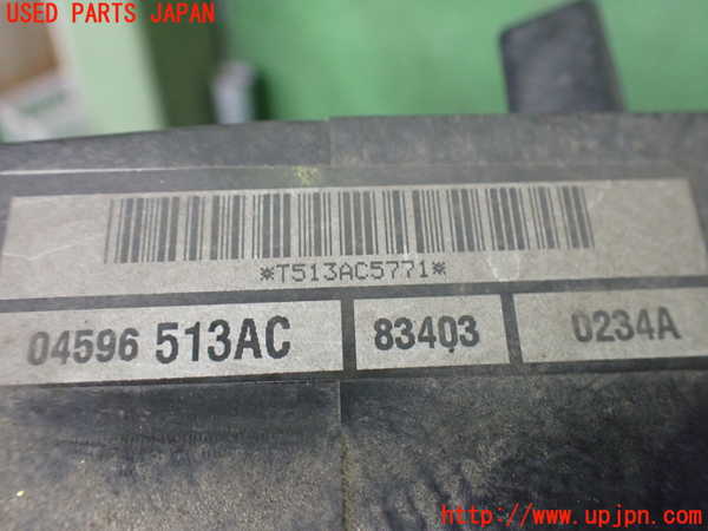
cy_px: 266
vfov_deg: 46.8
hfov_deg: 60.0
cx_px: 354
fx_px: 614
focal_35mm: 30
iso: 800
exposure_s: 1/125
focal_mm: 5.4
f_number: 2.3
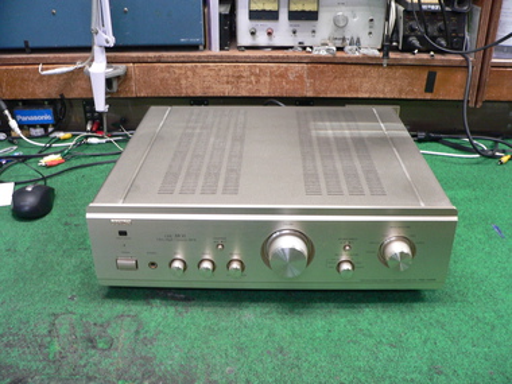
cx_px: 256
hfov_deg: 51.4
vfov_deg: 39.7
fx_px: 532
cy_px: 192
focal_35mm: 36
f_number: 2.8
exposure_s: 1/13
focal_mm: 6
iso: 200
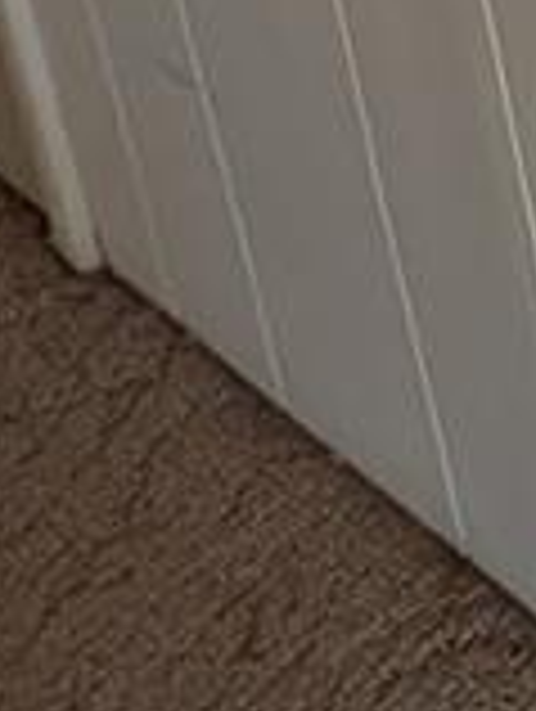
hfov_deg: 9.6
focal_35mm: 91
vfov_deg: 13.7
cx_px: 1858
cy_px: -1094
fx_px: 1874
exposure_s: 1/28.9
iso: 136
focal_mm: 2.02
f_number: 1.7
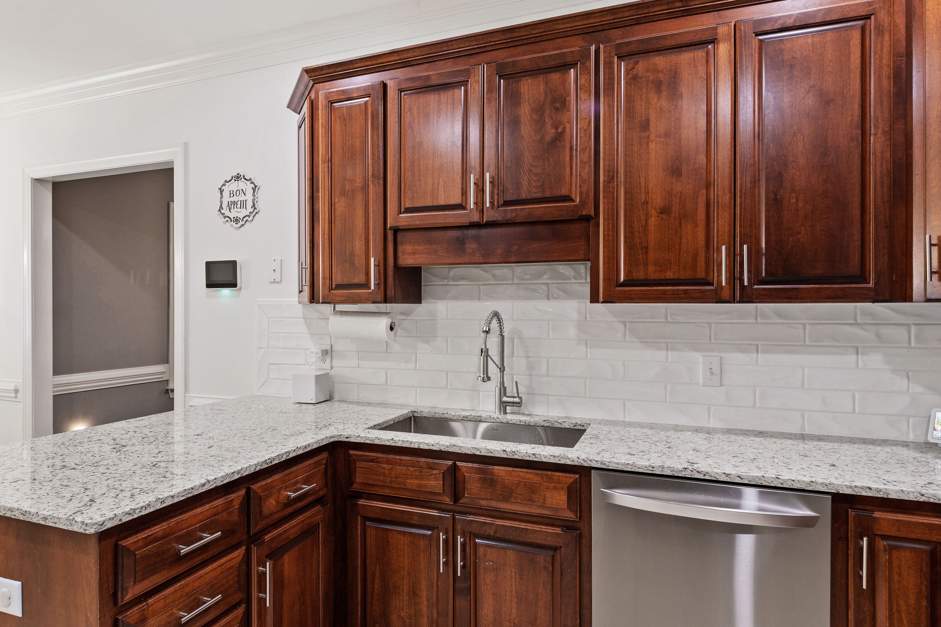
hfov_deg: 84.0
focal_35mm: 20
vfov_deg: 61.9
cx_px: 456
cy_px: 304
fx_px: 523
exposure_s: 1/1.67
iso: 100
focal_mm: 10
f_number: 8
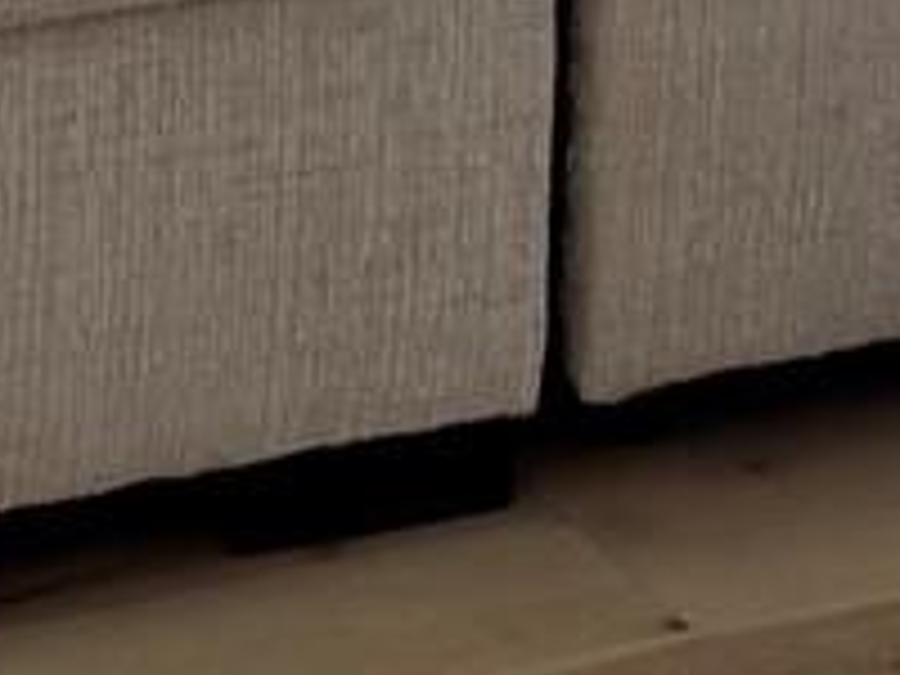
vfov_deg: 6.9
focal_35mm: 192
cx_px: -212
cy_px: -1413
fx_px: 4992
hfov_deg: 10.1
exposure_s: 1/60
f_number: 1.78
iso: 125
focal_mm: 6.76
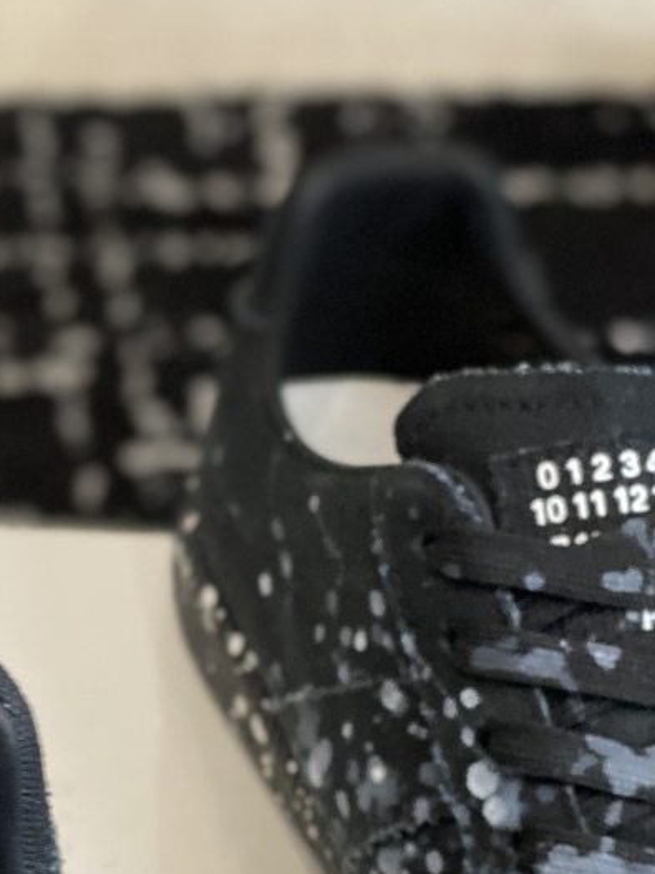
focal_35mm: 142
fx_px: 3584
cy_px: 881
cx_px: -138
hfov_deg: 10.3
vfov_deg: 13.7
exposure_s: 1/122
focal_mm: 6
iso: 64
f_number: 2
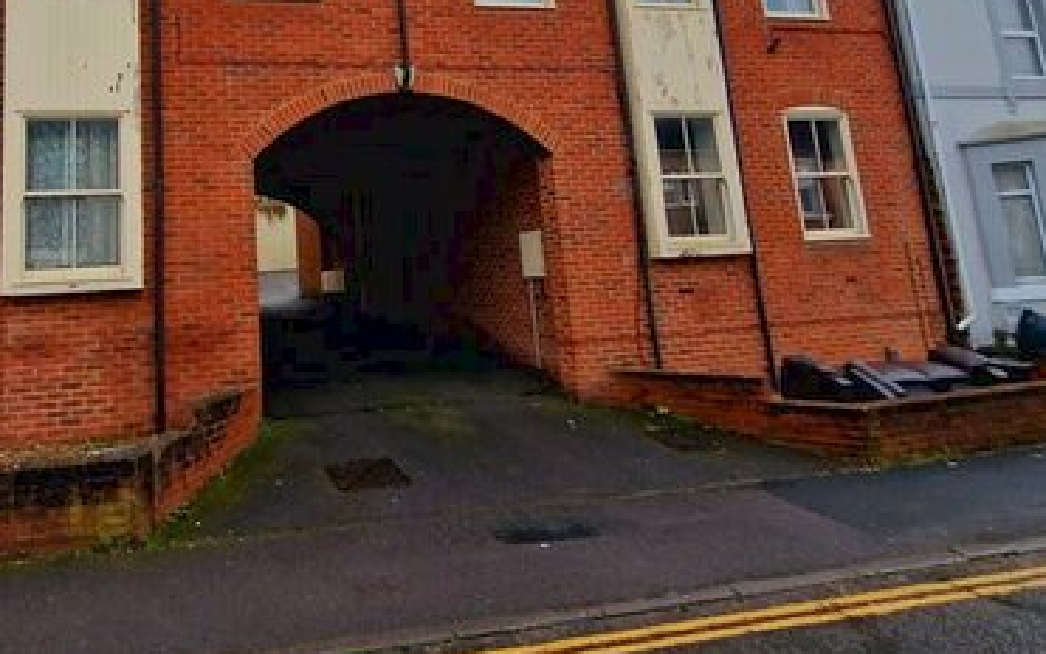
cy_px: 117
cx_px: 310
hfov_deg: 67.5
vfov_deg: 44.9
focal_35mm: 26
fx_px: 741
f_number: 2.2
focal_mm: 2.2
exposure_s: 1/604
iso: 50
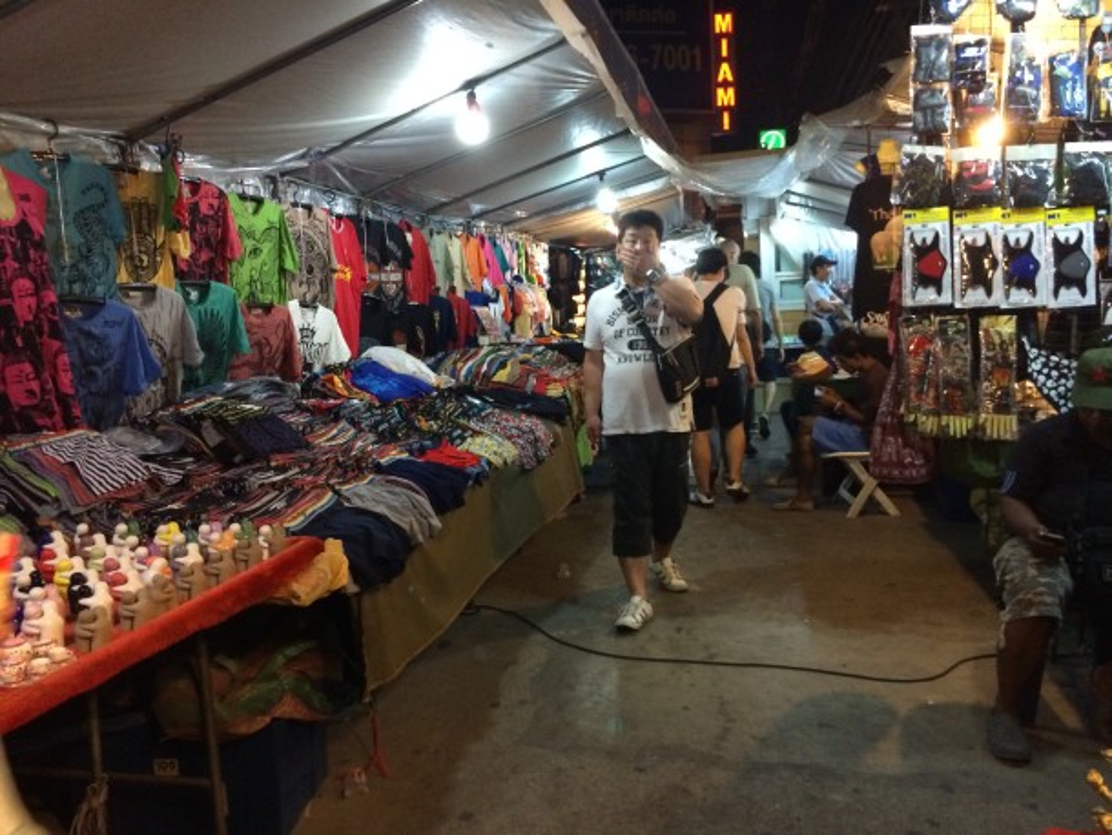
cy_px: 418
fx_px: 964
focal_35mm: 30
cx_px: 556
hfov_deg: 59.9
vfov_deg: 46.8
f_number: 2.2
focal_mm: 4.12
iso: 320
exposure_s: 1/30
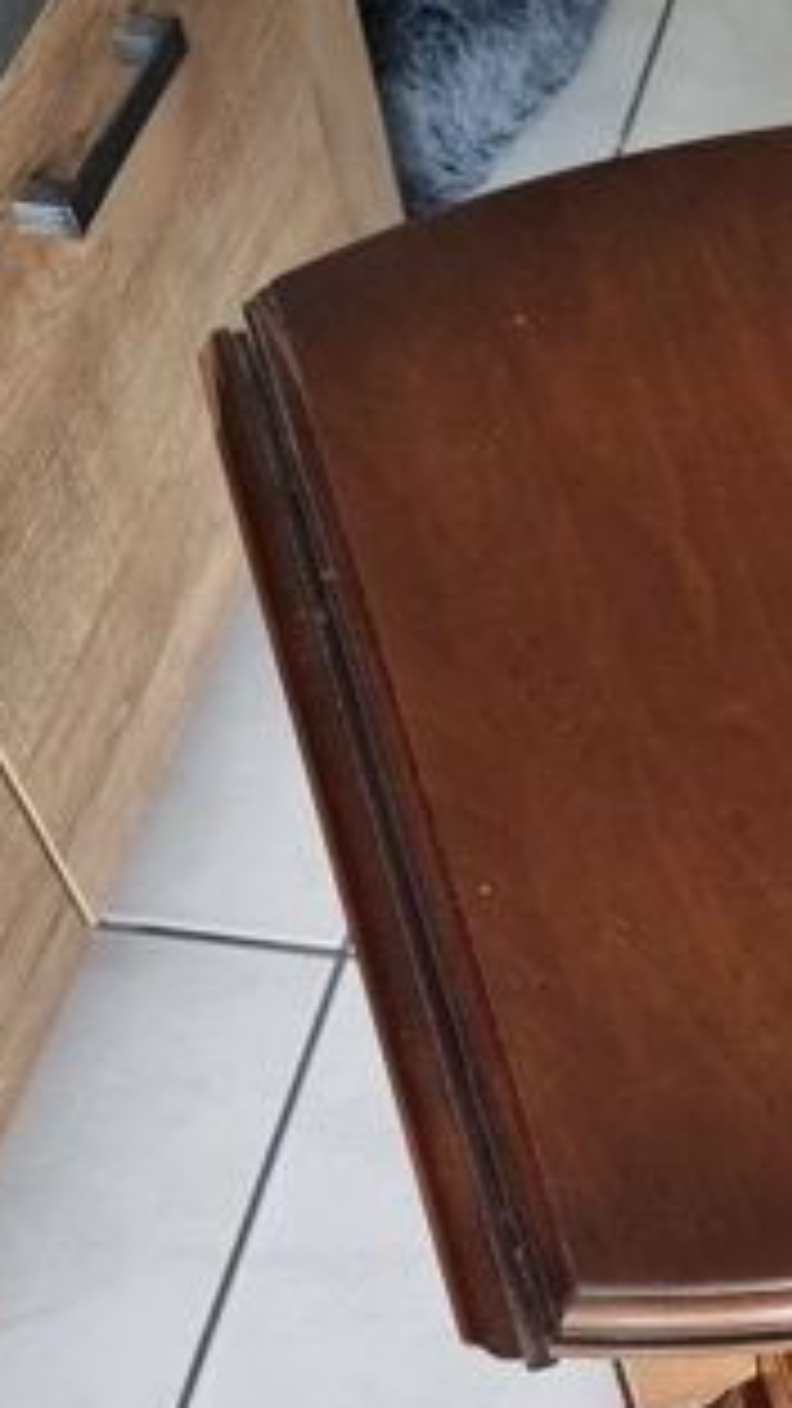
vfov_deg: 35.2
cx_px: 868
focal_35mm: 58
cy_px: 1062
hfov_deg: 19.8
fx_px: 2166
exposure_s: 1/100
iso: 200
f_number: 1.8
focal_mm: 5.4
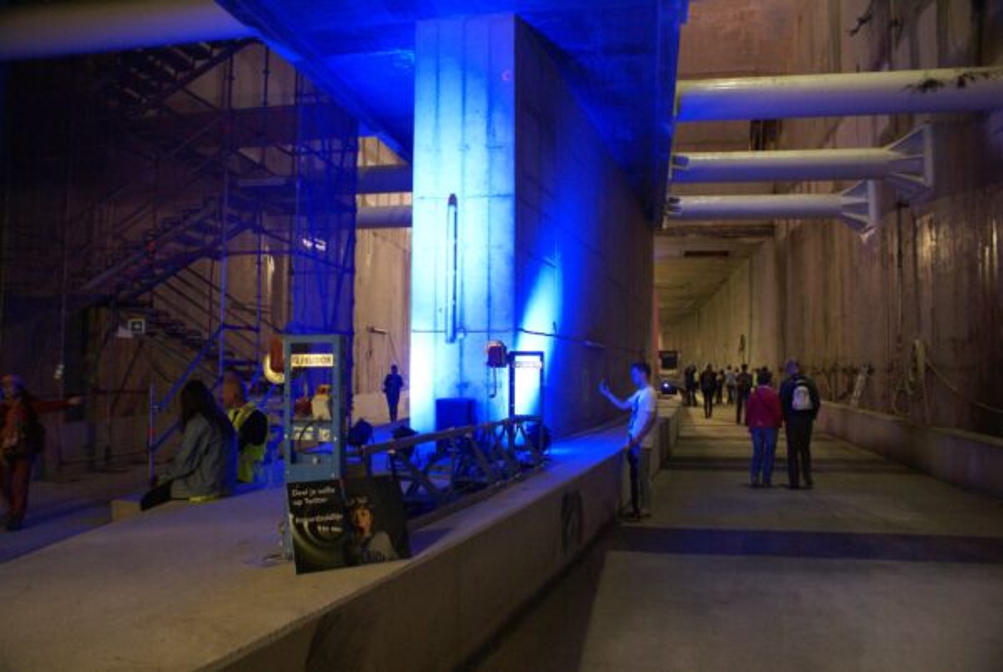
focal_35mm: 27
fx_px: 753
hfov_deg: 67.3
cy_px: 336
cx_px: 502
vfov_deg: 48.1
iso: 800
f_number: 3.5
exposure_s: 1/13
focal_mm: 18
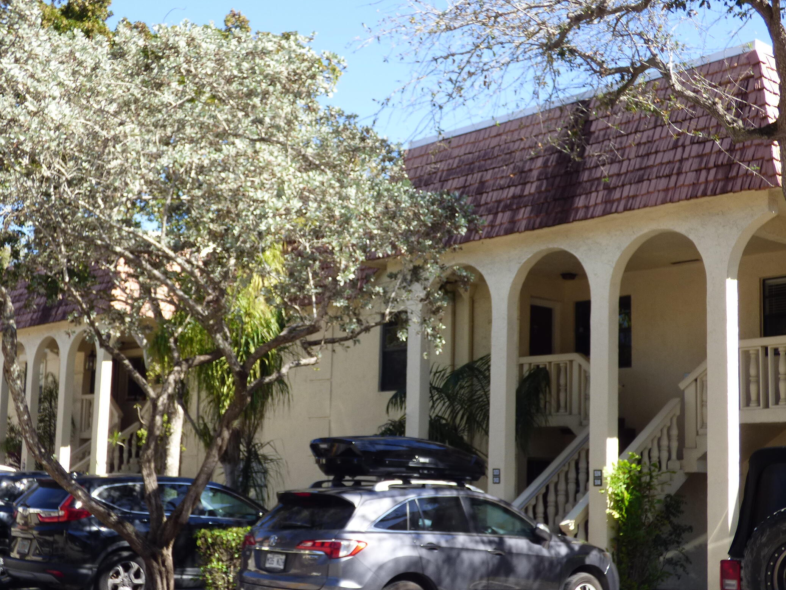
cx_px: 376
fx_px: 1204
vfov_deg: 27.5
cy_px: 337
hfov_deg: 36.2
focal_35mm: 53
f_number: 3.6
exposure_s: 1/320
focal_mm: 7.37
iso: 100
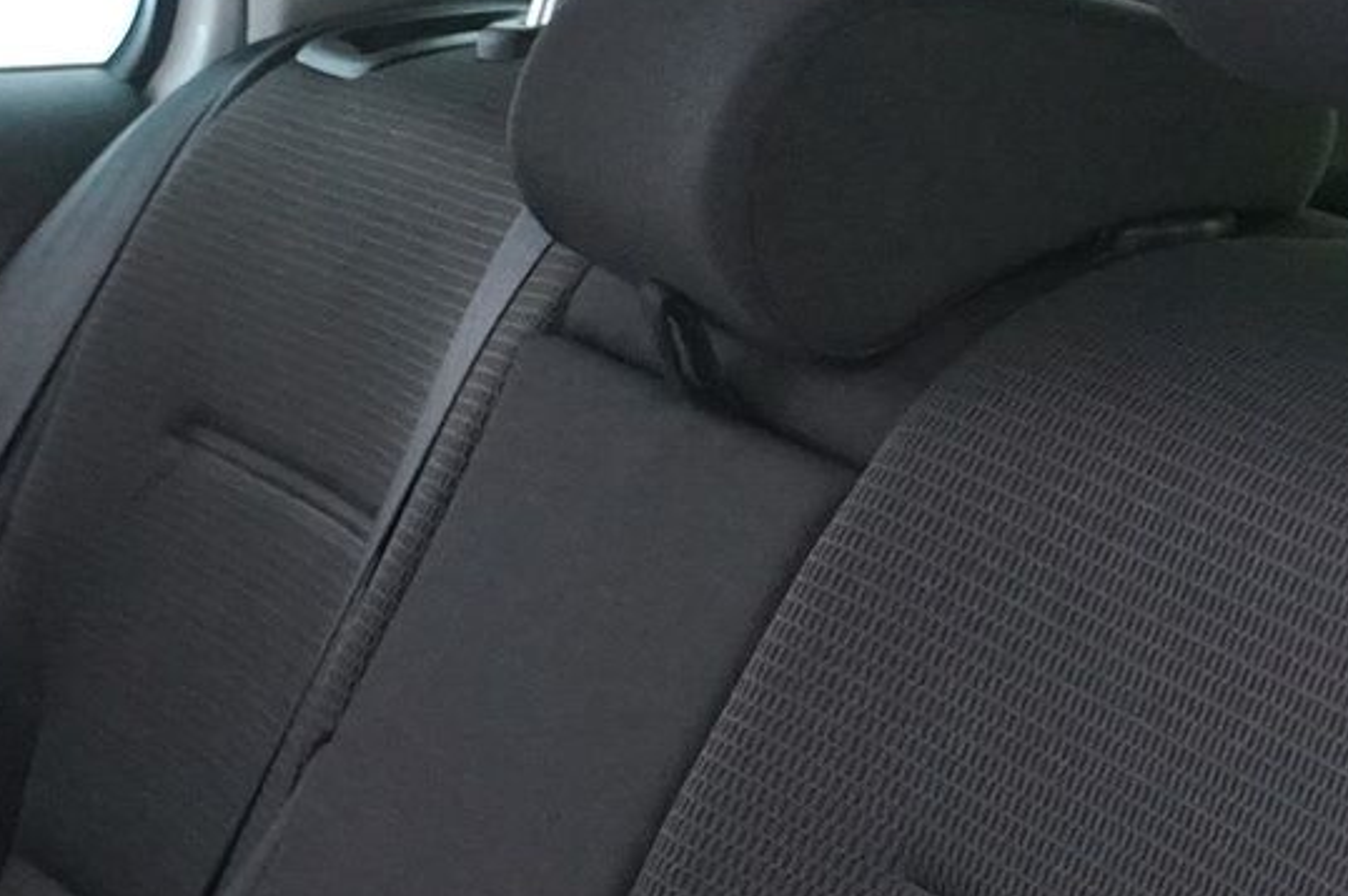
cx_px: -413
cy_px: 1644
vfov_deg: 9.9
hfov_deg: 15.0
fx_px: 4865
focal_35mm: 130
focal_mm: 28
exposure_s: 1/10
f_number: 6.3
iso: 4000
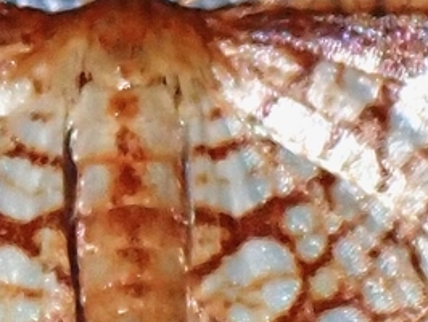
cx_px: 84
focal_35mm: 428
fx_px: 5297
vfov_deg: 3.5
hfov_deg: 4.6
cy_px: 168
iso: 200
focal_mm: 18
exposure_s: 1/200
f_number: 6.3
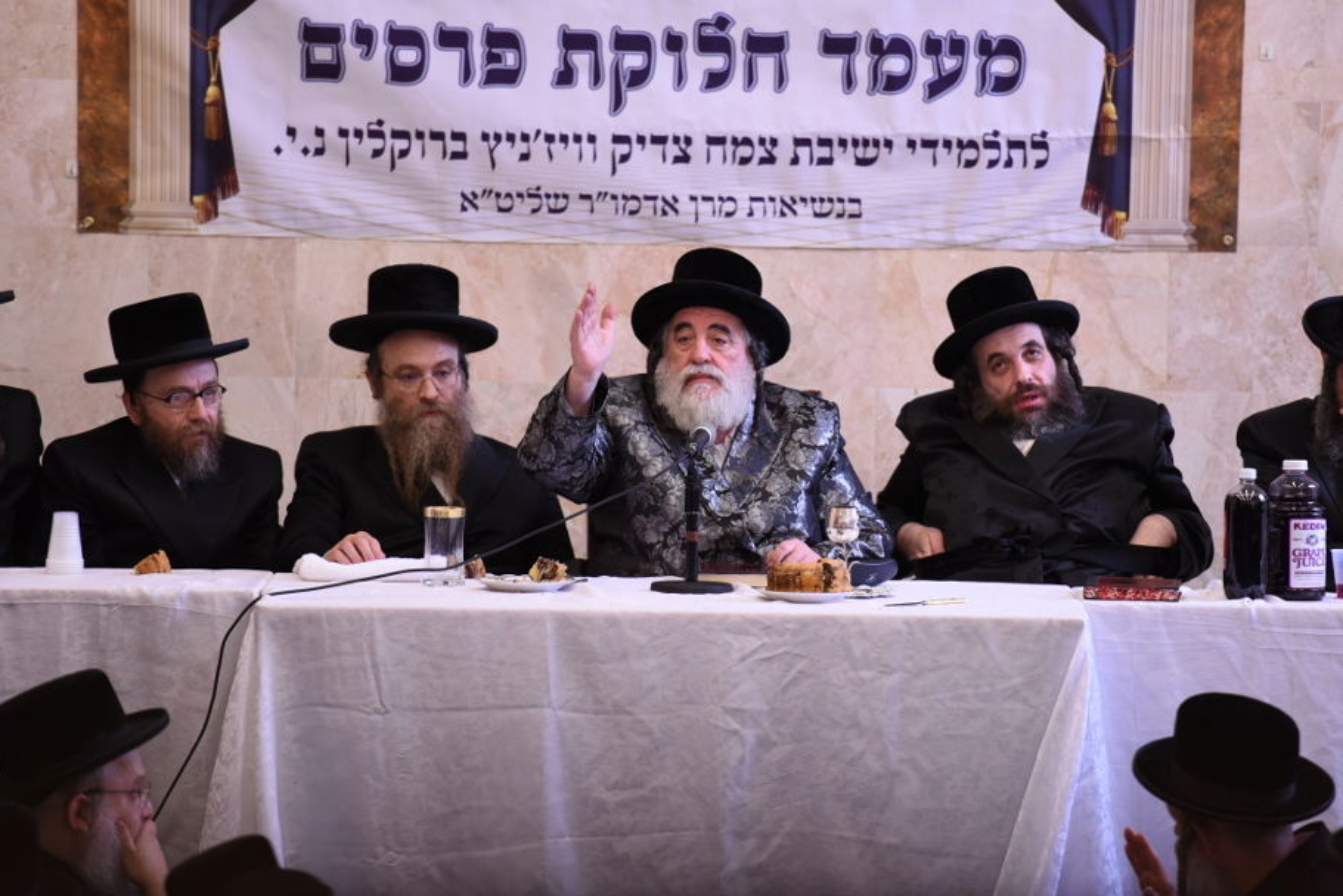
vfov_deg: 6.1
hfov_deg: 9.1
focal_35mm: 225
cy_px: 393
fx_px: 8395
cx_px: 739
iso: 1100
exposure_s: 1/200
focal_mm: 200
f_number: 3.2
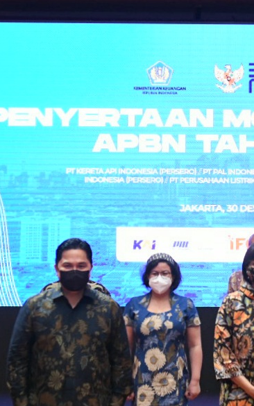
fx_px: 1361
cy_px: 201
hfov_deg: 10.6
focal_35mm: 123
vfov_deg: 17.0
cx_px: 210
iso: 4000
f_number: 4.5
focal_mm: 44
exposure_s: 1/200
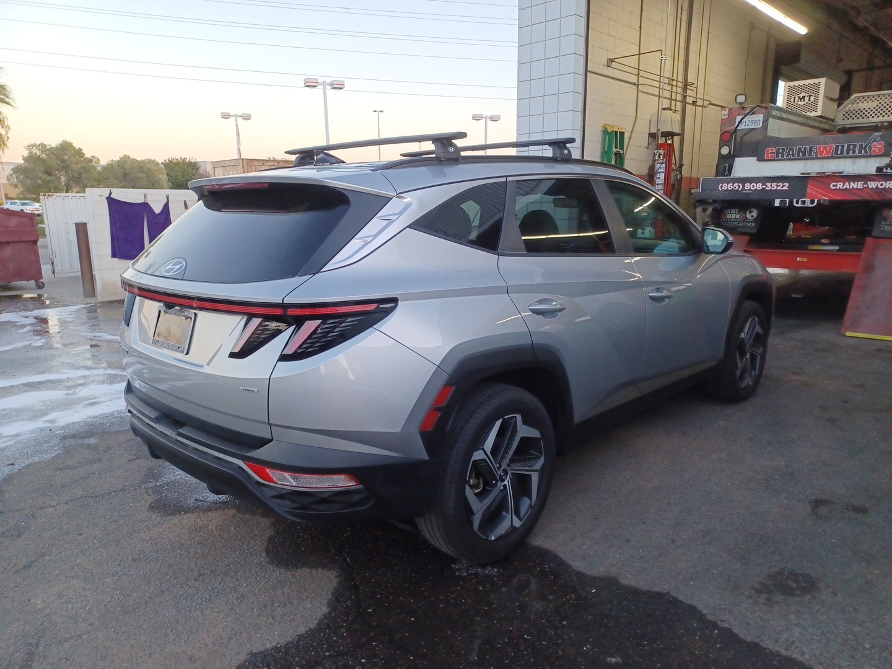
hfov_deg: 69.4
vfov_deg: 54.9
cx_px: 446
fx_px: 644
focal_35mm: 25
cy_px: 334
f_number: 1.8
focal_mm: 4.6
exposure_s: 1/50
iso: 91
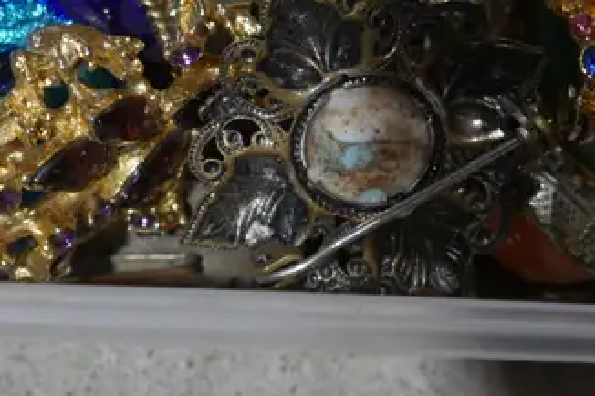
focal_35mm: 144
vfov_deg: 9.4
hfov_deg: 14.3
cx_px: 314
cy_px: -98
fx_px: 2379
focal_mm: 22
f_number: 4.7
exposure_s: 1/60
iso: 400
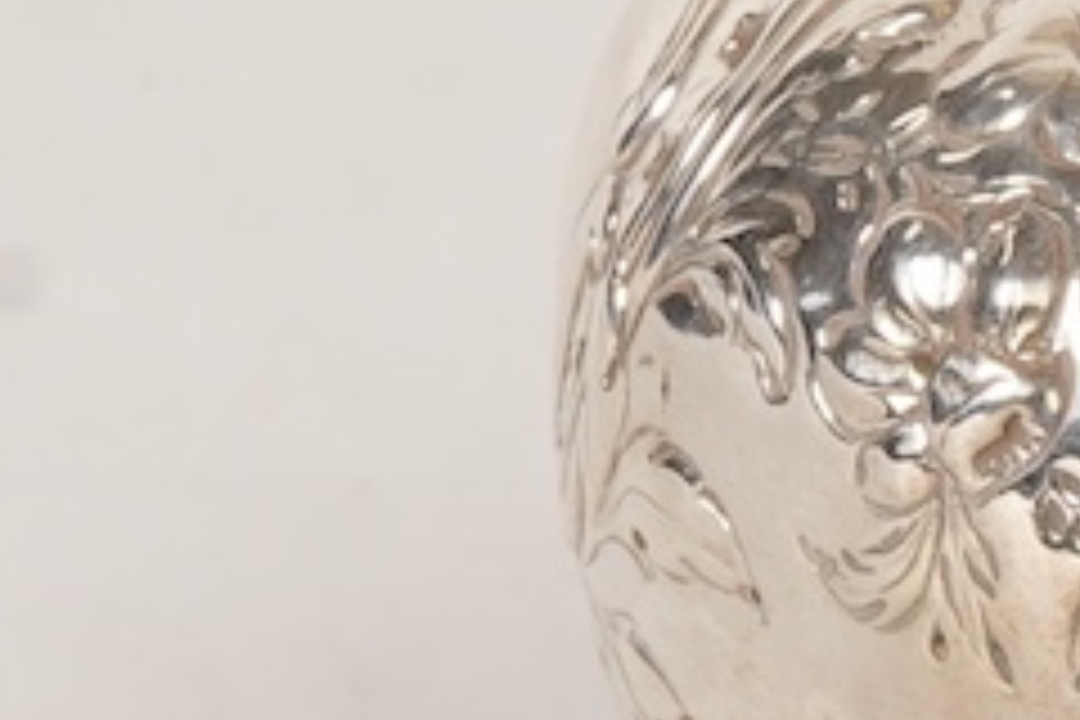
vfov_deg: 4.7
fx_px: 8849
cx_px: 1899
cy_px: 266
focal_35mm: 295
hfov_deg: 6.8
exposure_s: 1/125
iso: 400
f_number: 22
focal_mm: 30
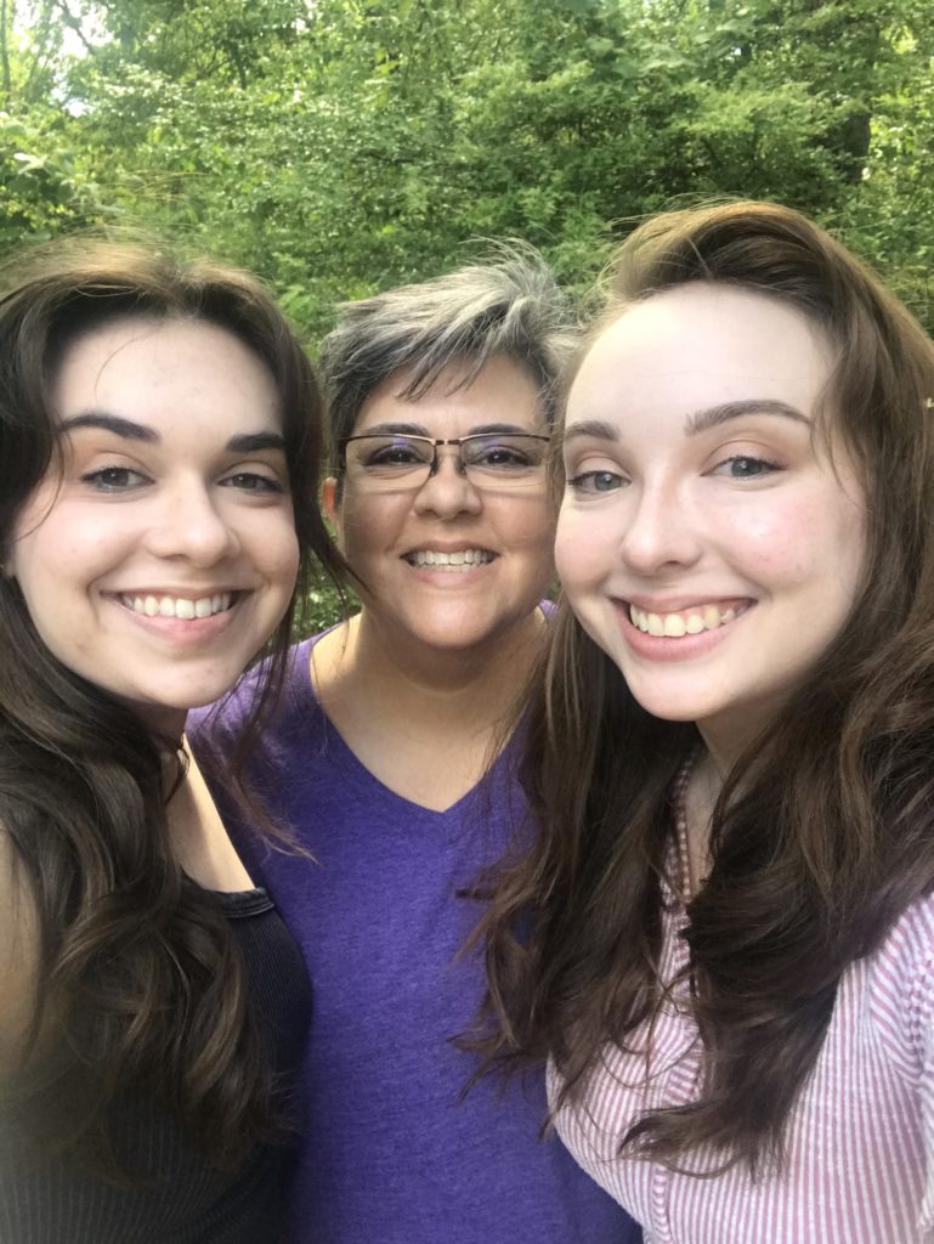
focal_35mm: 32
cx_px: 467
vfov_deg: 56.8
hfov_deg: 44.2
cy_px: 622
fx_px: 1150
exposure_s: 1/120
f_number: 2.2
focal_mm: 2.87
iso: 40
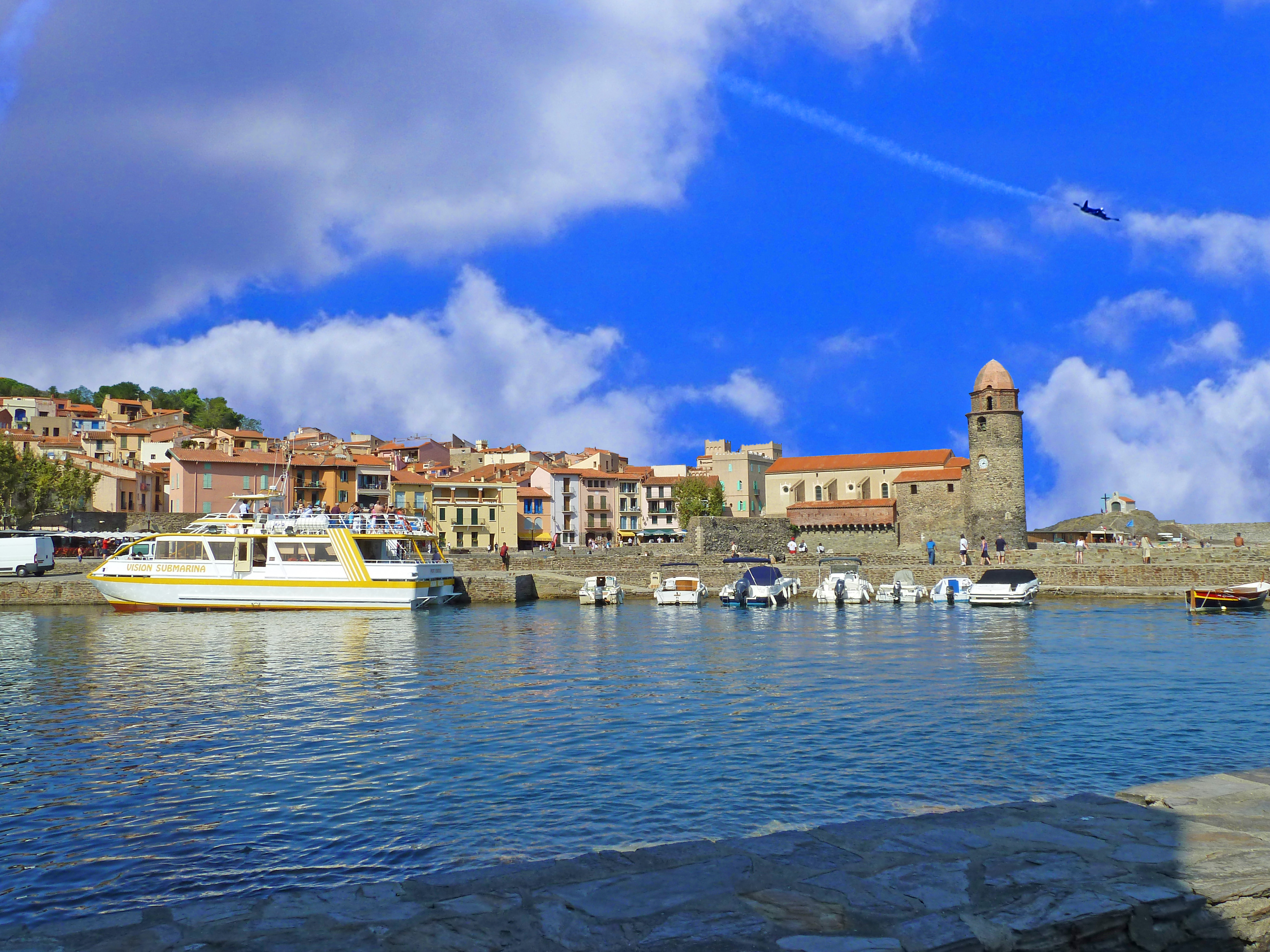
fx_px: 1101
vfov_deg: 46.8
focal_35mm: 30
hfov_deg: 60.0
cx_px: 635
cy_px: 476
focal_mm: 5
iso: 80
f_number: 5.6
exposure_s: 1/500
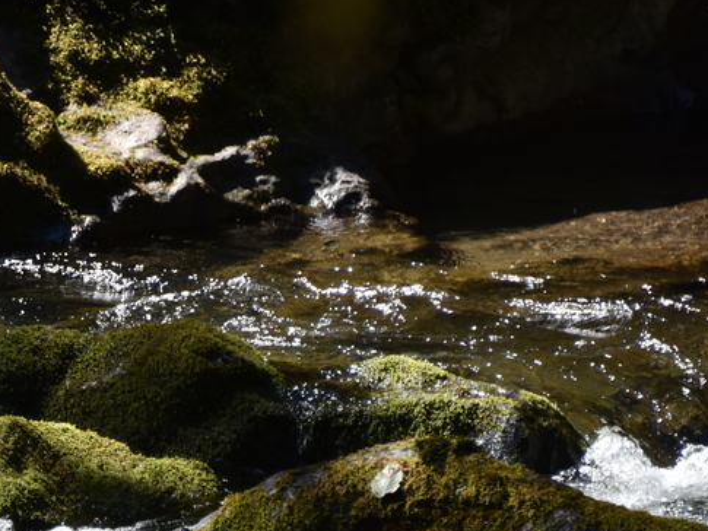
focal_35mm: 584
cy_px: 592
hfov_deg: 3.4
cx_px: -57
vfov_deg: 2.5
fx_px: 11947
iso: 280
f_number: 5.6
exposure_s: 1/500
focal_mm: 230
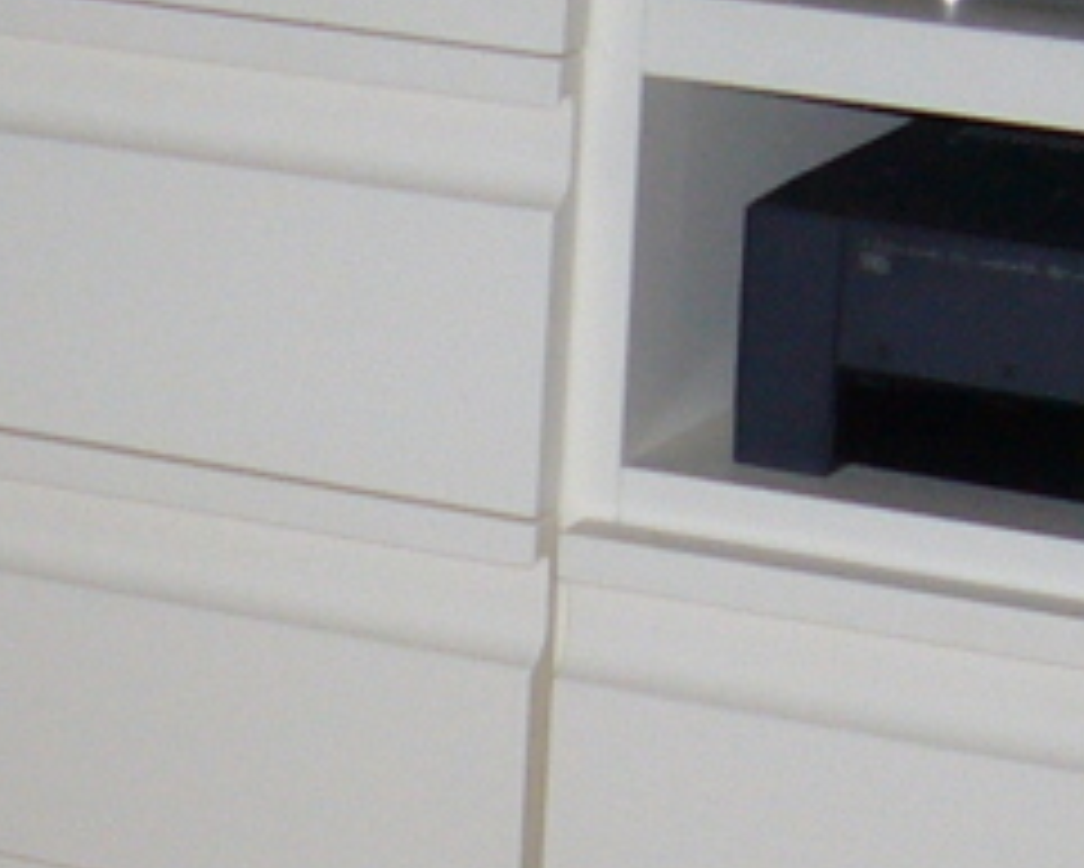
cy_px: 571
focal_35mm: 170
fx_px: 5456
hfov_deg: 11.3
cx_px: 198
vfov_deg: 9.1
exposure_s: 1/60
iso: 100
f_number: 2.8
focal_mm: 5.8
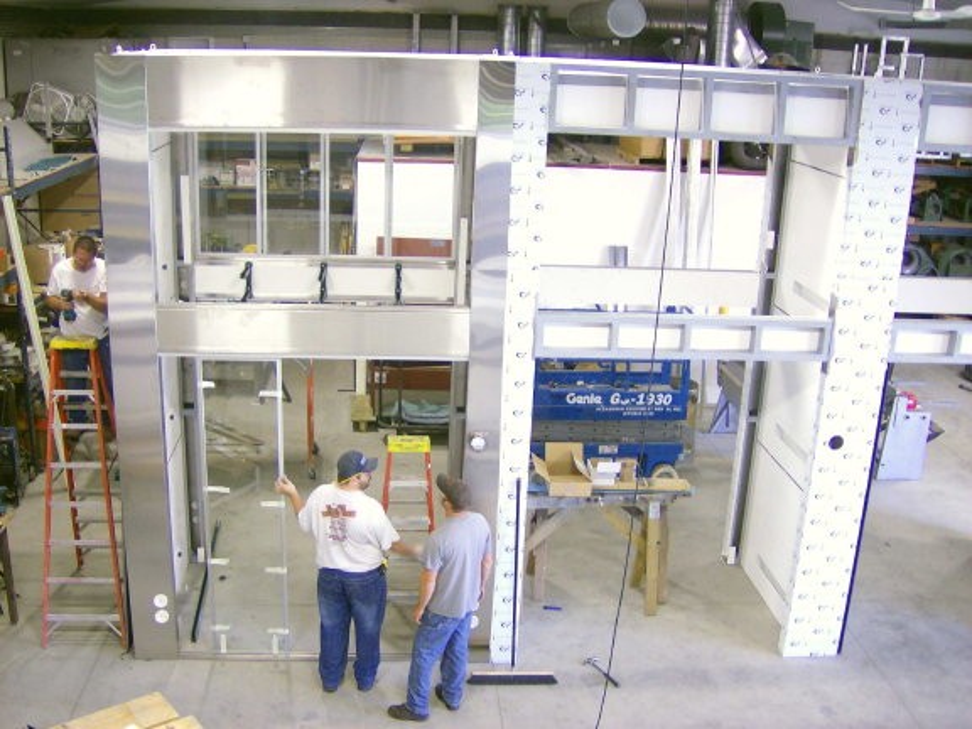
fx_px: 1011
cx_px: 486
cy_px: 364
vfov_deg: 39.7
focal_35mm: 36
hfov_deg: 51.4
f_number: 2.8
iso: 100
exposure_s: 1/7.35
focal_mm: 6
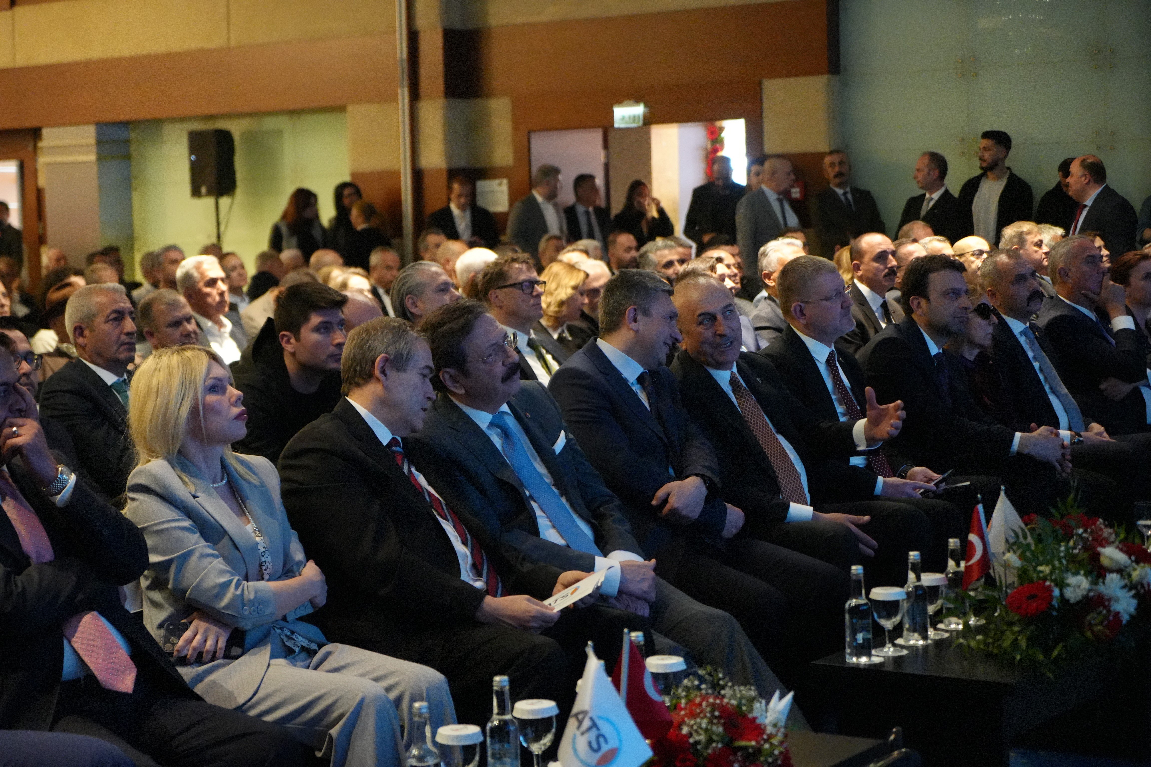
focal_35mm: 70
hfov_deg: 28.8
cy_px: 384
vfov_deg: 19.5
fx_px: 2238
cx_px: 576
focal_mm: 70
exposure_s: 1/100
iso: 12800
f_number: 4
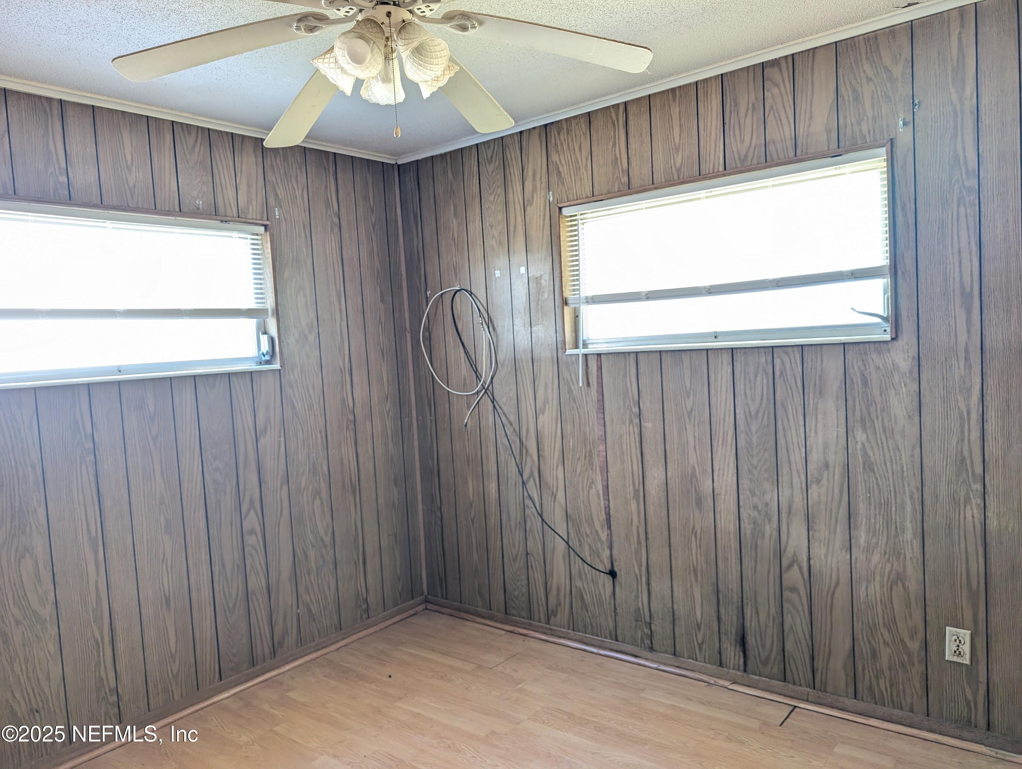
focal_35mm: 24
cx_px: 511
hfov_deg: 71.5
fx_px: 709
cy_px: 384
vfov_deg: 56.9
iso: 319
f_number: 1.68
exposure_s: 1/50.1
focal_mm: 6.9
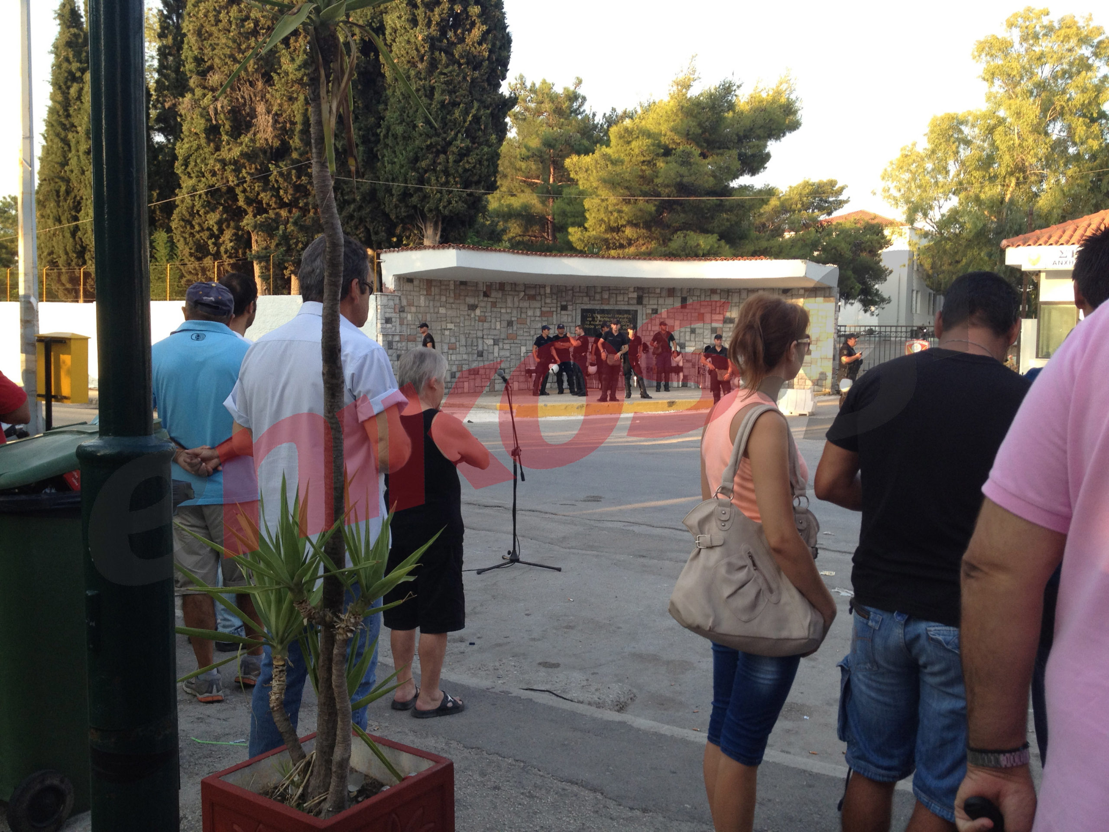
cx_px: 554
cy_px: 416
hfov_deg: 52.6
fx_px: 1121
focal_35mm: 35
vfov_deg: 40.7
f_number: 2.4
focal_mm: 4.28
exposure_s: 1/216
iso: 64
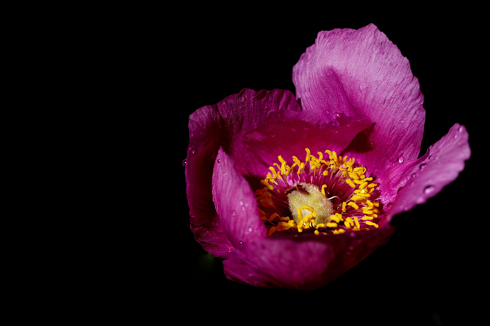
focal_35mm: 105
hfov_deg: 19.5
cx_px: 245
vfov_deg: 13.0
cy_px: 163
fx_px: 1429
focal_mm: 105
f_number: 10
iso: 250
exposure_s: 1/3200
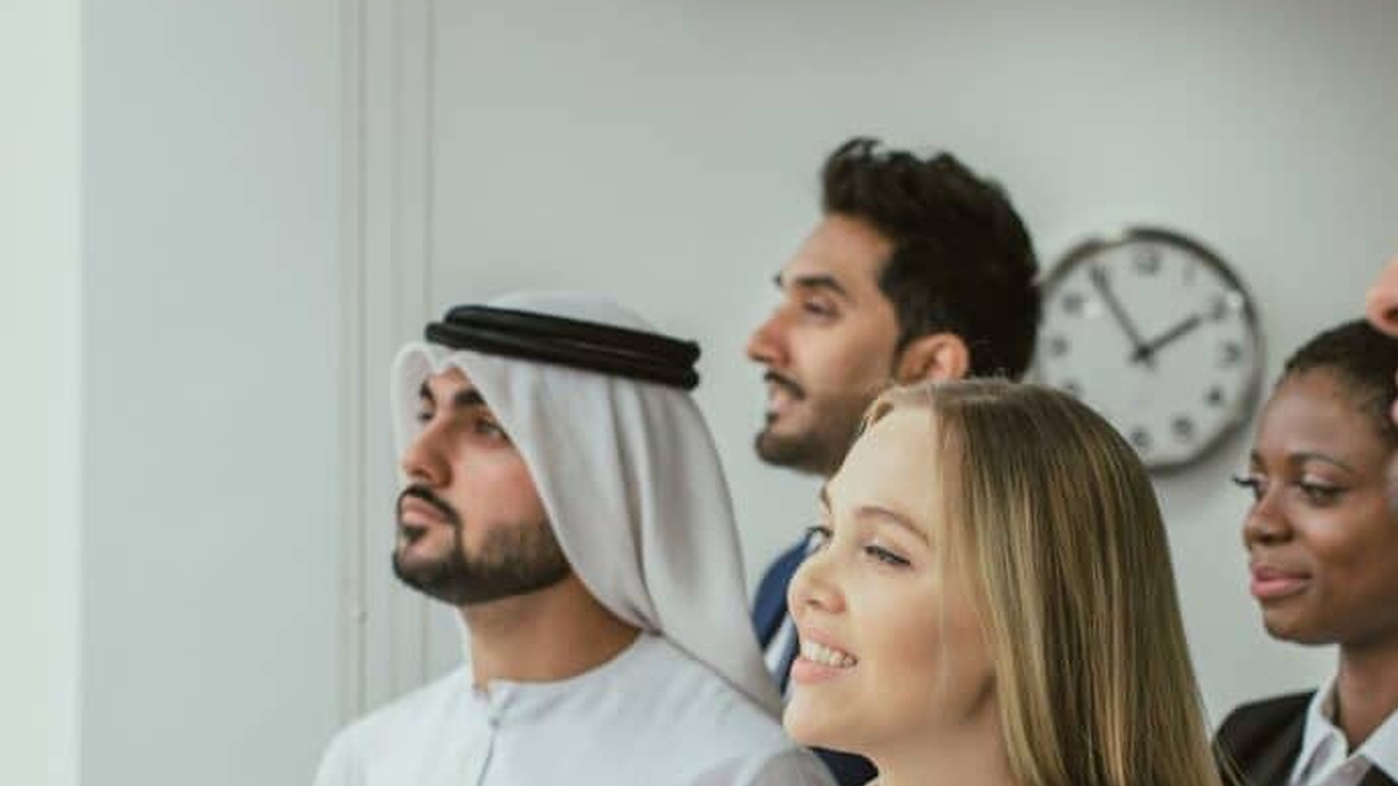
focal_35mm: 78
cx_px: 813
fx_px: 2891
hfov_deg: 27.1
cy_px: 672
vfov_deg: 15.3
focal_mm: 50
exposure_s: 1/160
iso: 400
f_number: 3.2
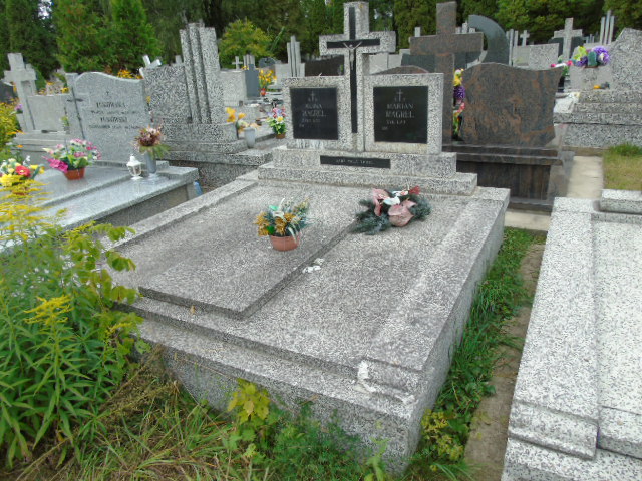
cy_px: 240
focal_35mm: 25
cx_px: 321
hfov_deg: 69.4
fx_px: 464
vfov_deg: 54.9
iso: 80
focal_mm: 4.4
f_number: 3.4
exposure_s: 1/125
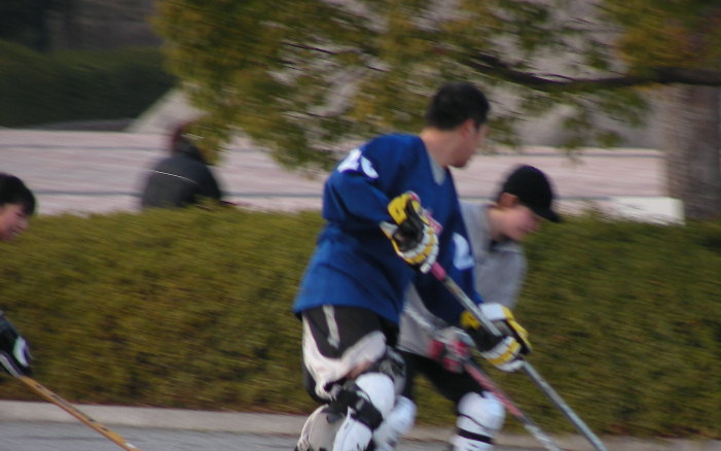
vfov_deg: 2.2
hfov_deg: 3.6
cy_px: 369
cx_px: 485
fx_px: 11553
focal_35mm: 588
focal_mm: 63.3
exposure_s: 1/79.7
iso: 50
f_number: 3.5
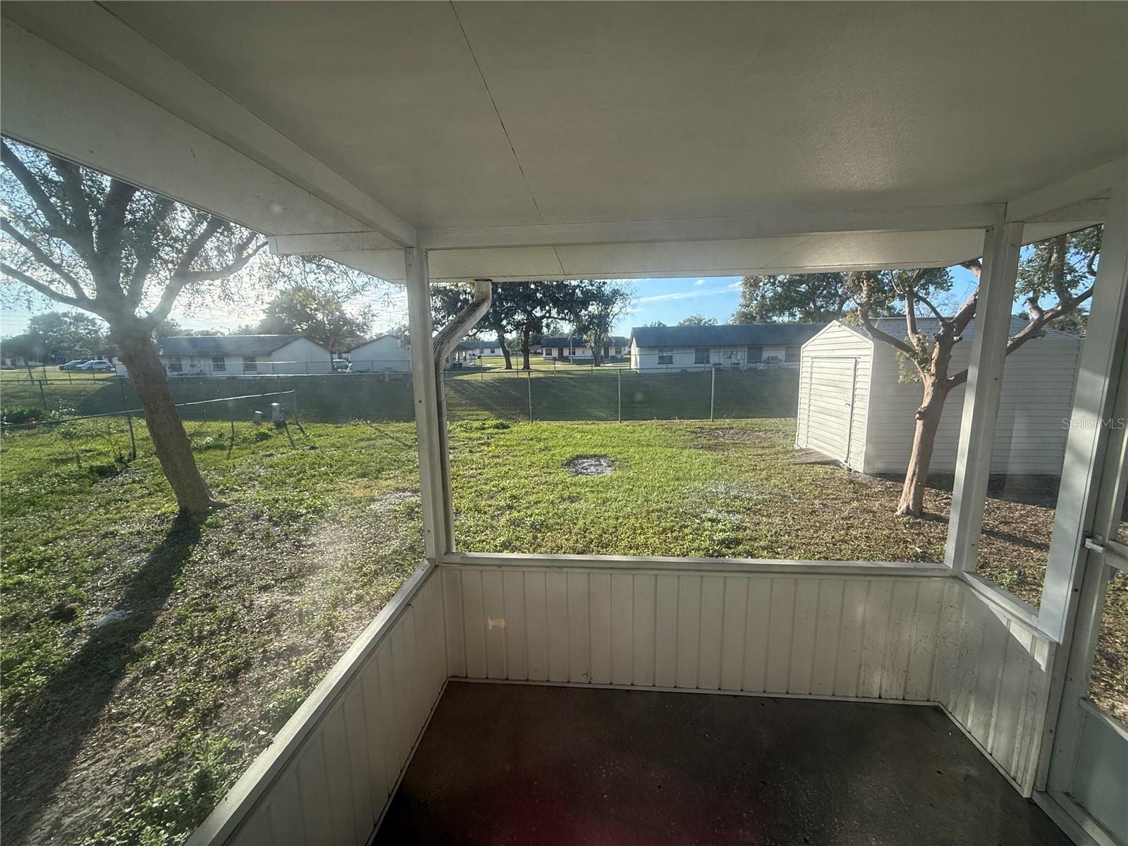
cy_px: 423
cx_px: 564
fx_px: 456
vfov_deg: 85.7
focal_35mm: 14
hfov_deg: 102.1
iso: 64
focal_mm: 2.22
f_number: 2.2
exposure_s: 1/400
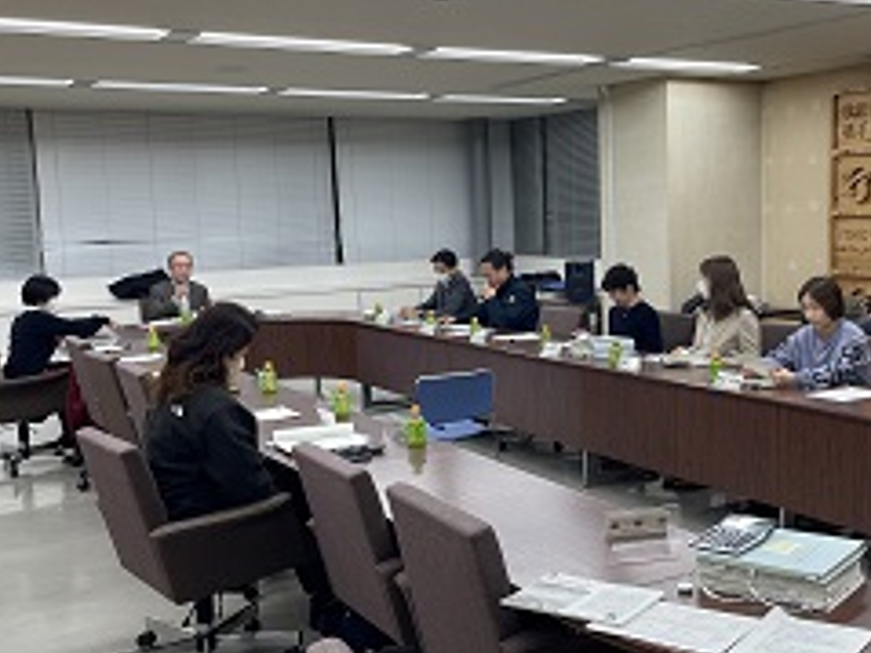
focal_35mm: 44
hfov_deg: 42.7
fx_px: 1107
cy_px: 337
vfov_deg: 32.8
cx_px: 536
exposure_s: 1/100
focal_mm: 4.2
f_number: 1.6
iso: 64
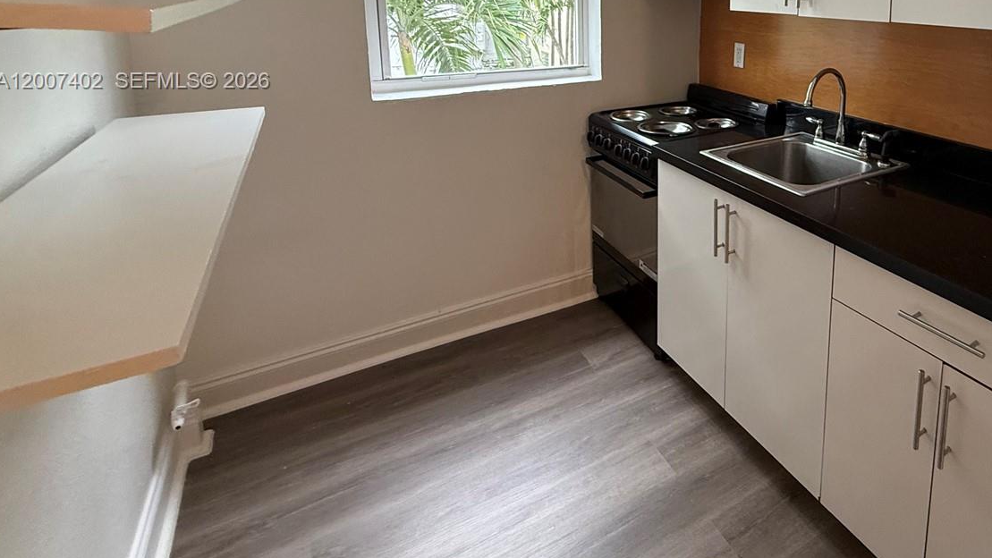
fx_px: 579
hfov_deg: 76.9
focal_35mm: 22
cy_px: 82
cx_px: 707
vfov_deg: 47.5
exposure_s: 1/120
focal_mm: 2.22
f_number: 2.2
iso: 250
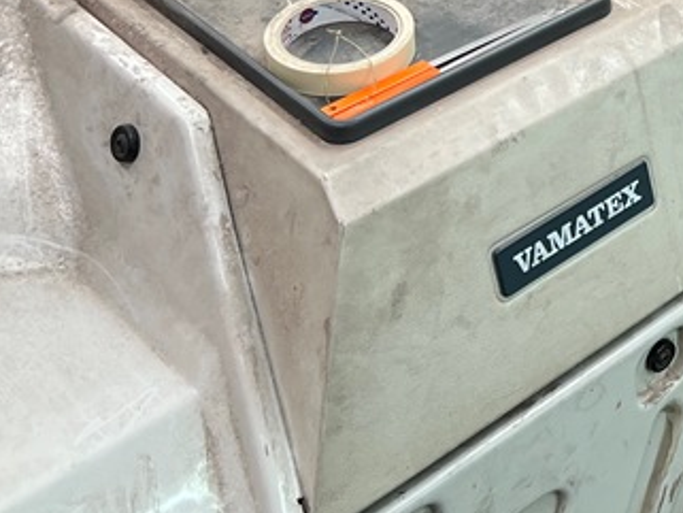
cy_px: -92
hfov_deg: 21.8
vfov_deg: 17.1
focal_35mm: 83
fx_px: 1638
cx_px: 815
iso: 64
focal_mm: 5.7
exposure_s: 1/100
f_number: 1.5
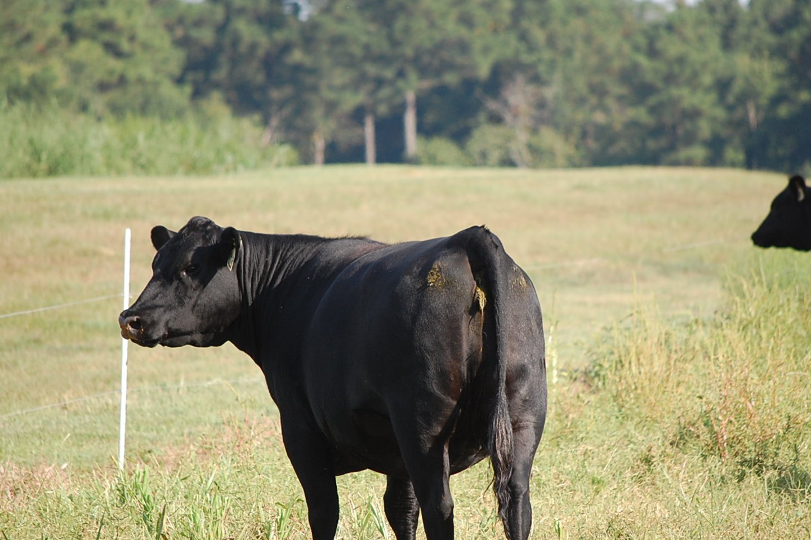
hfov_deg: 6.4
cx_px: 435
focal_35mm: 320
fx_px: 7204
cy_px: 309
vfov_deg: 4.3
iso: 400
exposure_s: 1/500
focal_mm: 180
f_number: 5.6
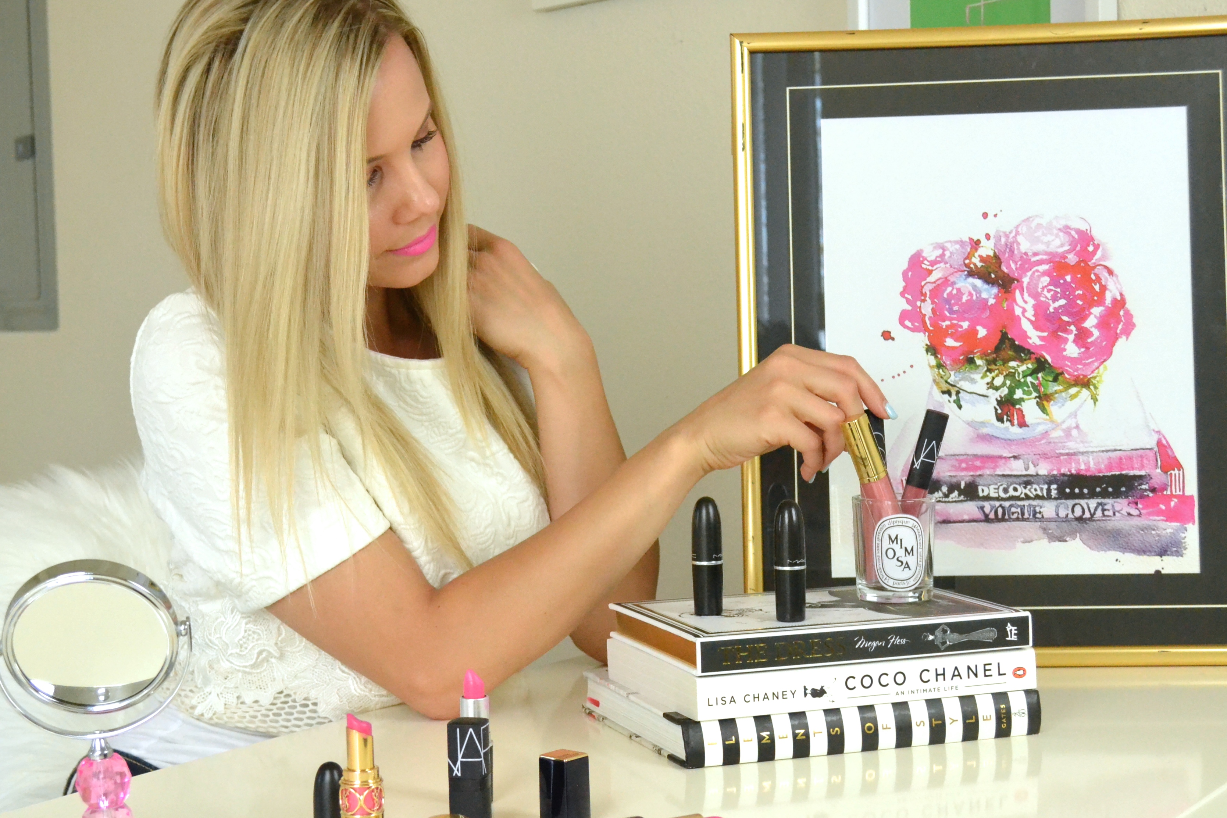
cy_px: 397
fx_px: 1977
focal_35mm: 58
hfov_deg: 34.4
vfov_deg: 23.4
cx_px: 527
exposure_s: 1/500
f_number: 5.6
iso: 3200
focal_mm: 28
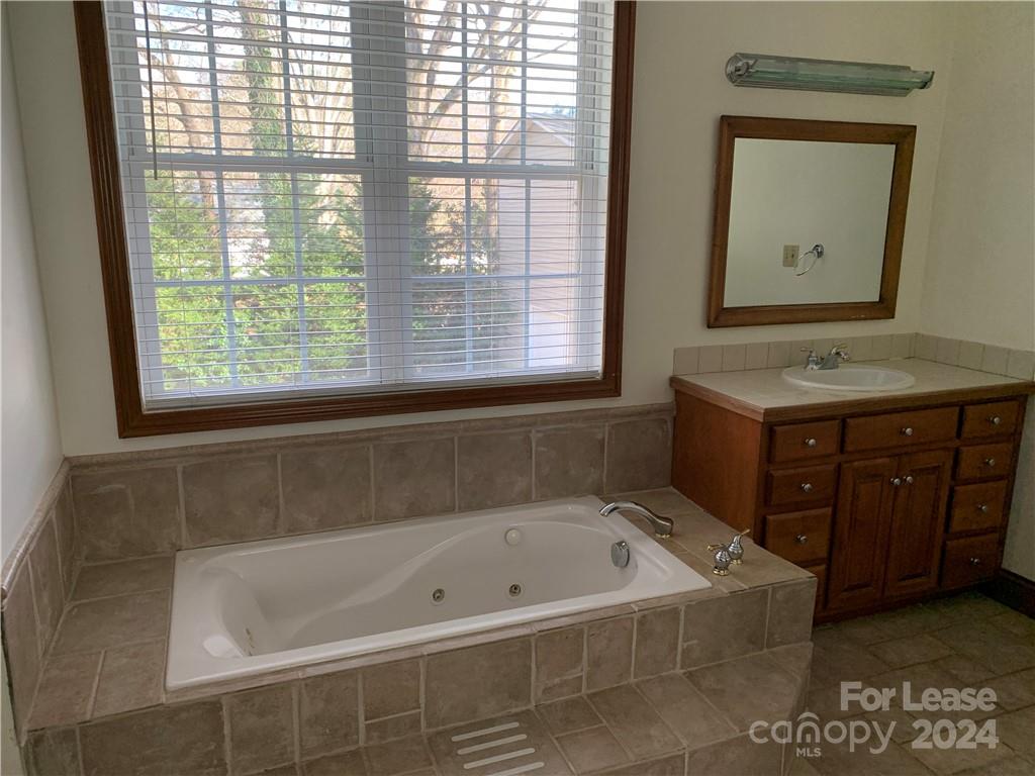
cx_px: 518
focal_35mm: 26
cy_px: 388
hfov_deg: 67.3
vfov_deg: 53.1
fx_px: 777
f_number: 1.8
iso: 100
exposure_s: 1/121
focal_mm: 4.25
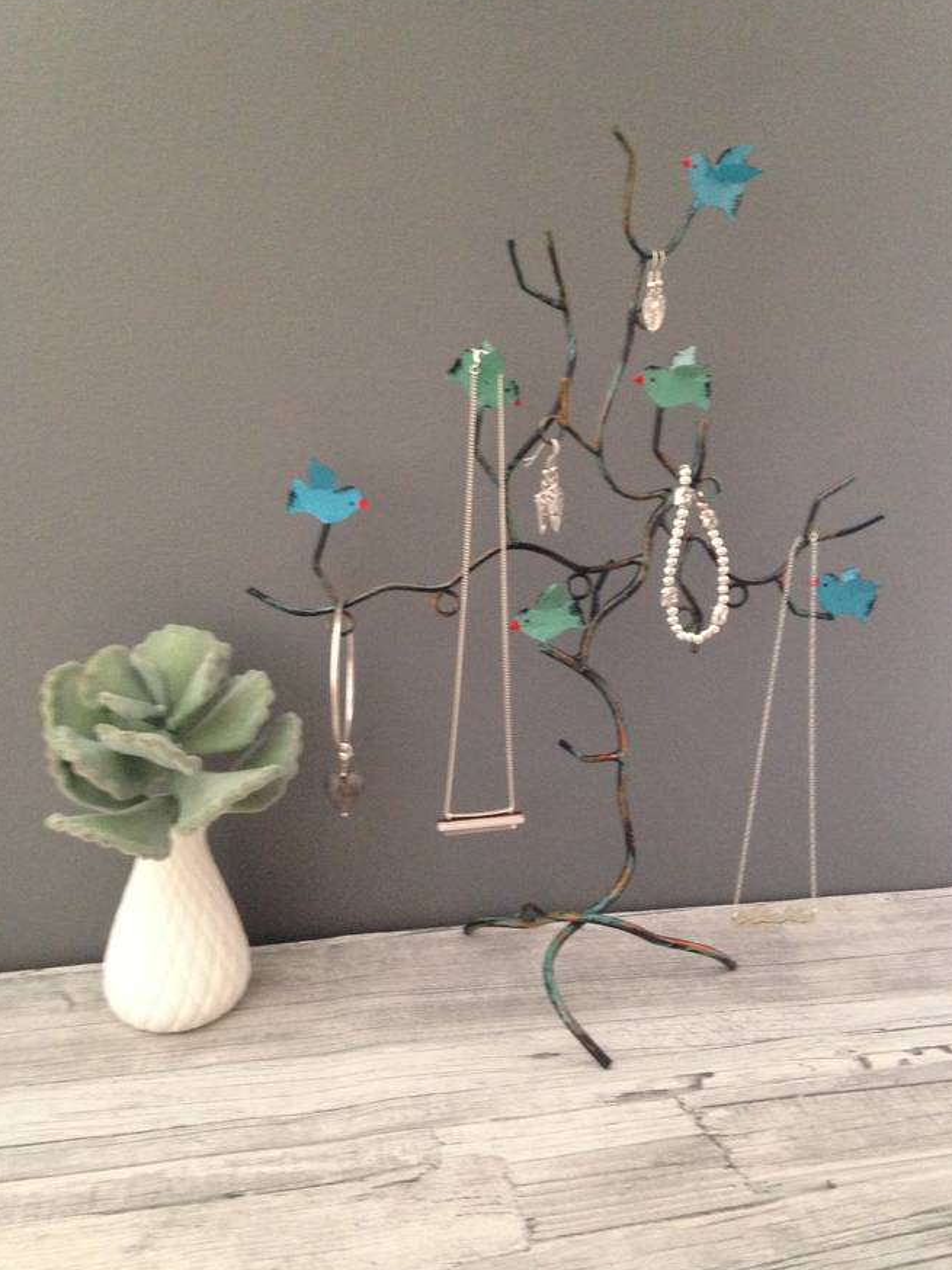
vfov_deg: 54.0
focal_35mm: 34
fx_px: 1247
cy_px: 636
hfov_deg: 41.8
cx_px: 485
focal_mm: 4.12
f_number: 2.4
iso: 320
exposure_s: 1/20
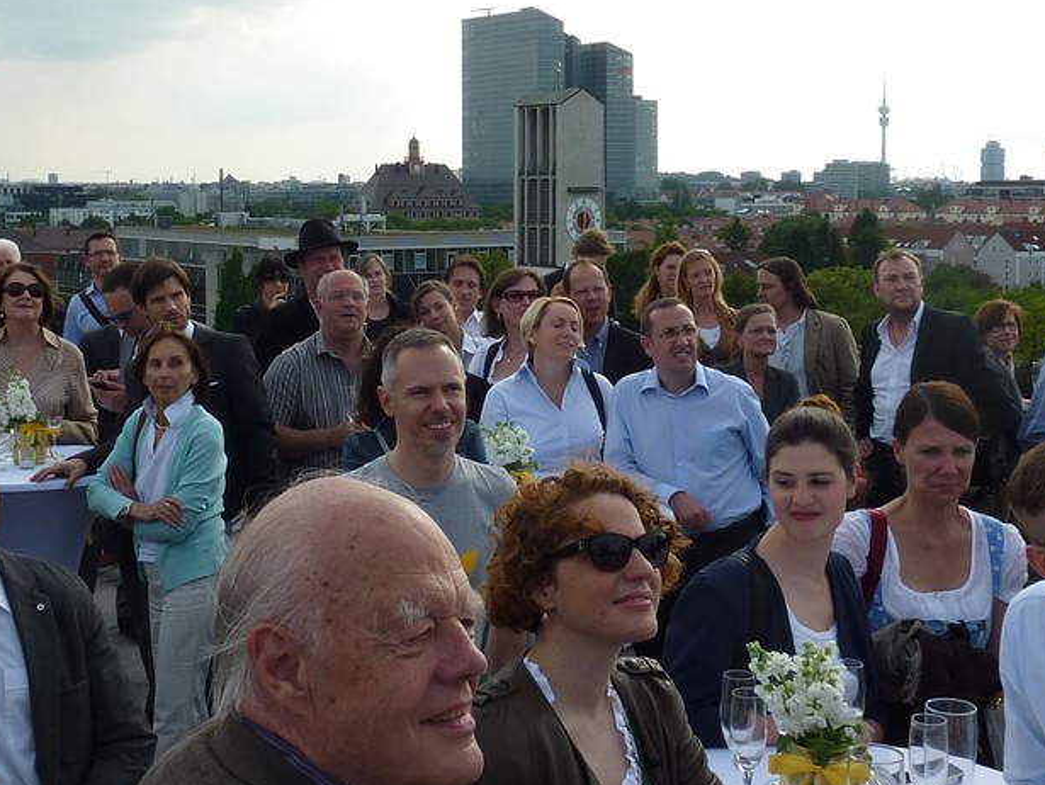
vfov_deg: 28.0
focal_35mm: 52
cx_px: 471
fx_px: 1571
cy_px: 296
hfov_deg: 36.8
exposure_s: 1/400
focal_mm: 4.1
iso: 80
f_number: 4.5
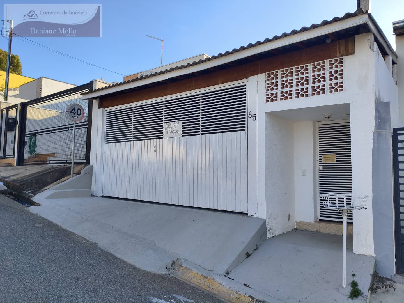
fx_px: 303
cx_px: 202
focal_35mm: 26
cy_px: 152
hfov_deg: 67.3
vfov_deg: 53.1
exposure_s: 1/1573
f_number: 1.5
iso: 80
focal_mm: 4.94
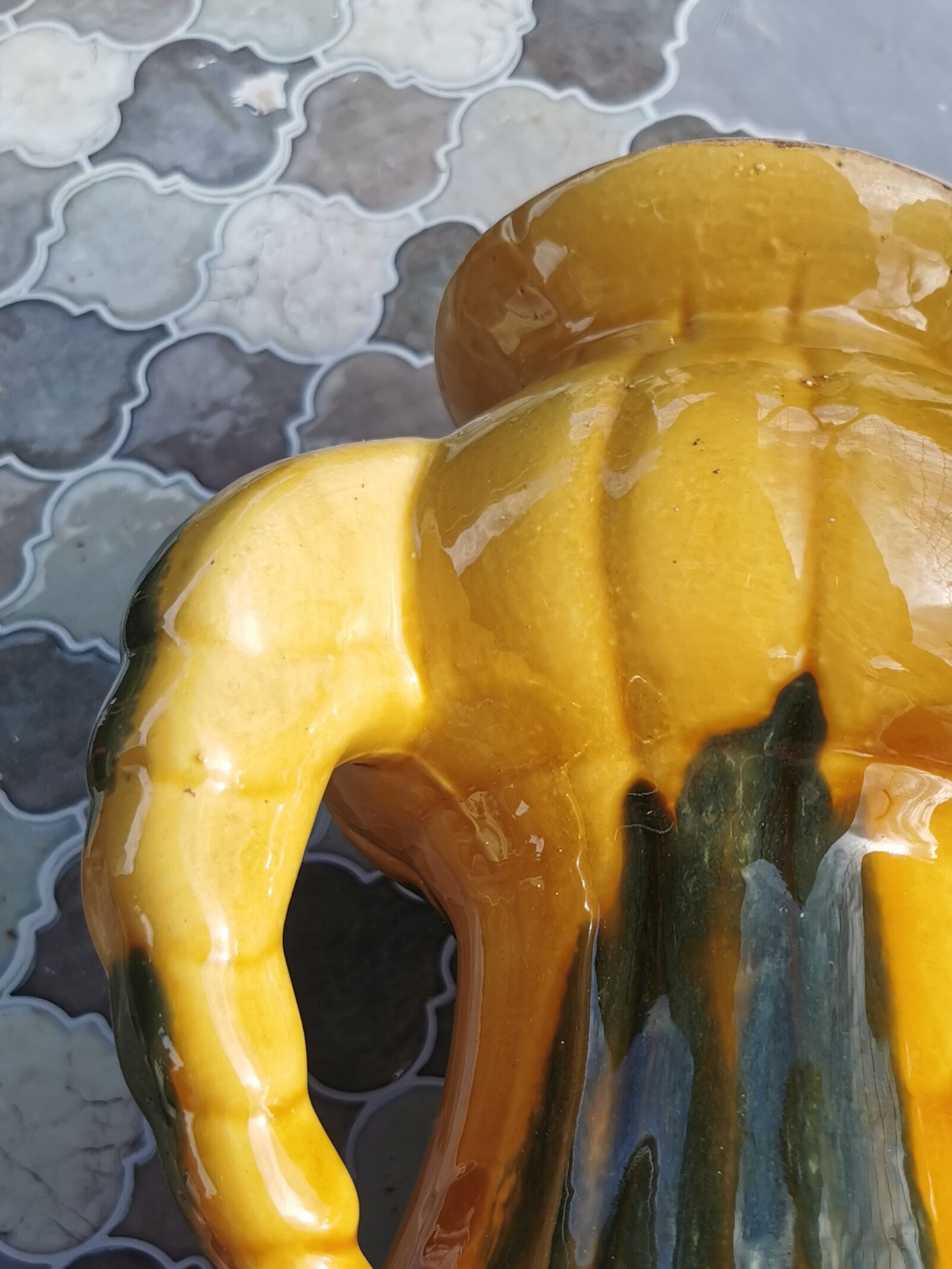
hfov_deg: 30.8
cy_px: 817
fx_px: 1687
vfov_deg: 40.9
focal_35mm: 46
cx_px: 759
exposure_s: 1/808
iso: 50
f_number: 1.6
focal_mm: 5.56
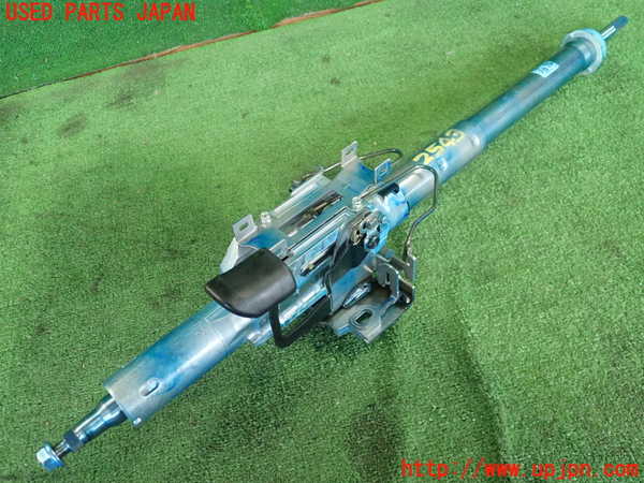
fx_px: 558
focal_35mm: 30
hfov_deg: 60.0
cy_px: 242
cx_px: 322
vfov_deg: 46.8
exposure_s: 1/60
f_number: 2.3
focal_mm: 5.5
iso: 800
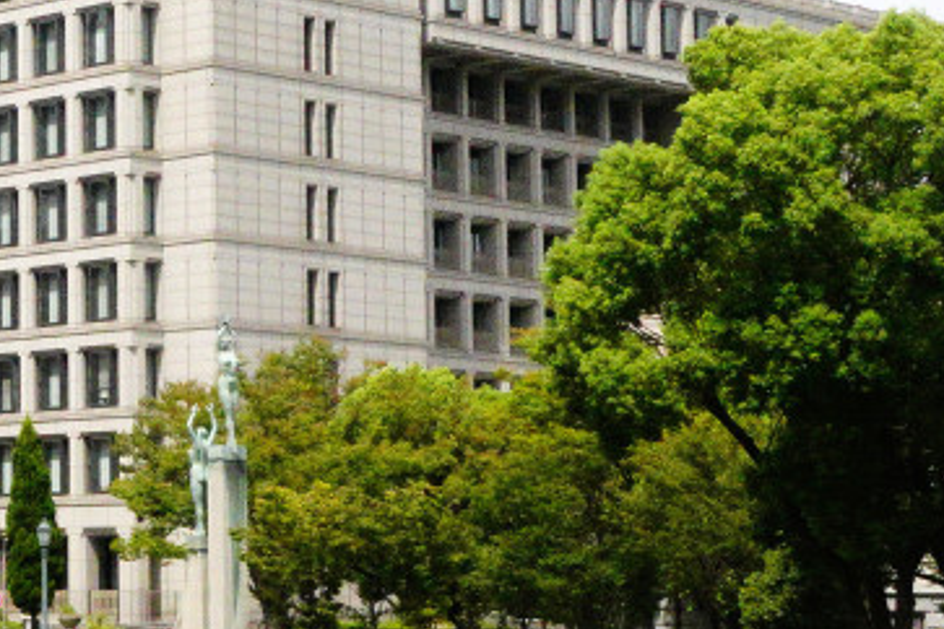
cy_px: 361
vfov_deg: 12.6
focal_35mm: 109
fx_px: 2858
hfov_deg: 16.8
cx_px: -531
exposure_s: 1/800
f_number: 8
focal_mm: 12.79
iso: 2500
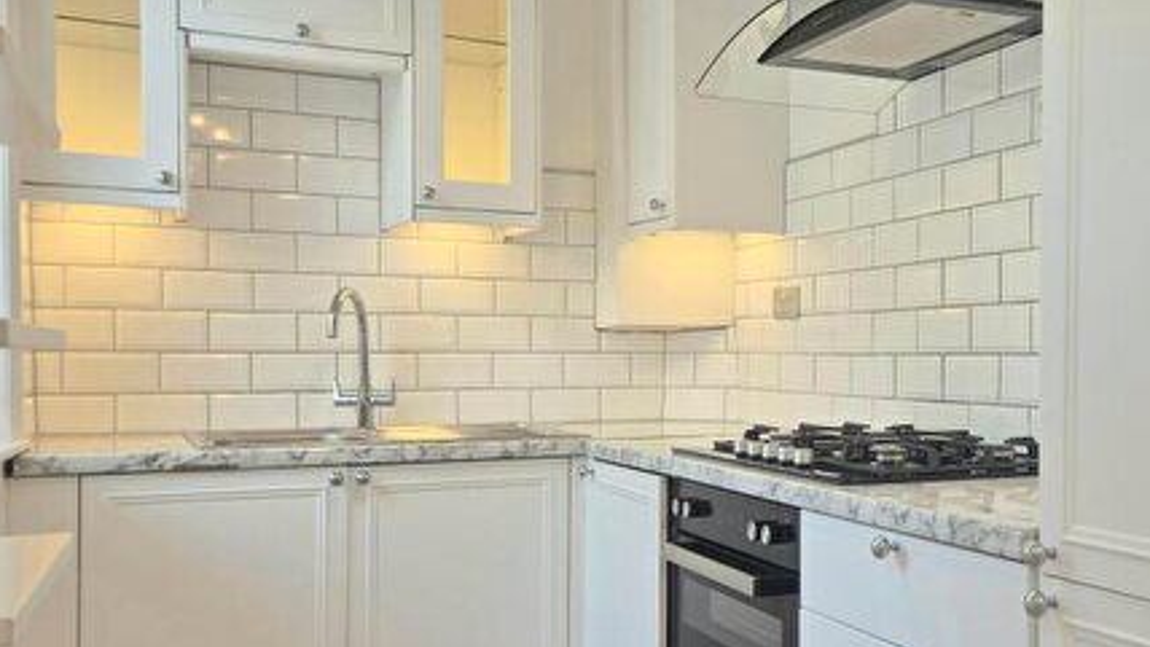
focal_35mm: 41
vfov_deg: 29.0
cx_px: 801
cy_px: 348
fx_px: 1251
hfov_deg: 48.2
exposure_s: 1/182
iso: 80
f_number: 1.8
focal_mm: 5.4
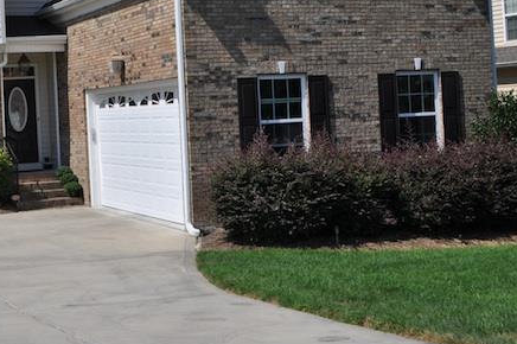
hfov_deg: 29.6
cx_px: 83
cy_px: 60
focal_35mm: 66
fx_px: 947
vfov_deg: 20.3
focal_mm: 24
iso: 200
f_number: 10
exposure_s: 1/400
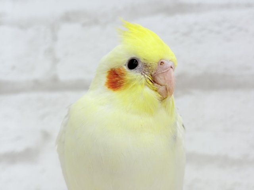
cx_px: 127
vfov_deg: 28.0
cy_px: 95
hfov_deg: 36.8
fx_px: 382
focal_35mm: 52
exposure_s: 1/50
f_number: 1.6
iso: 32
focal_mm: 5.96
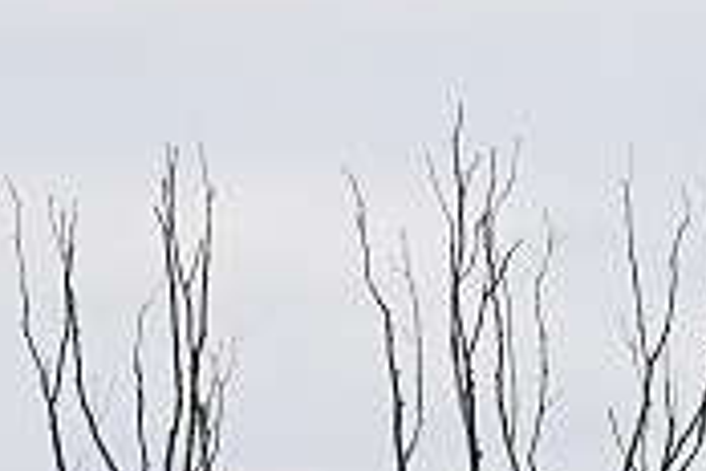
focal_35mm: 902
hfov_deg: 2.3
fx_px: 17688
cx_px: 223
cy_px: 974
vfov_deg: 1.5
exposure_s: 1/500
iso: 110
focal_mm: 165
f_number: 5.6
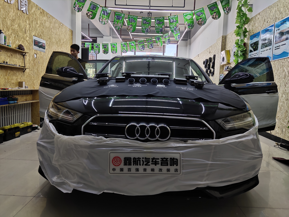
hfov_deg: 69.4
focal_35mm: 25
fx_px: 209
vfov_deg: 54.9
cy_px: 108
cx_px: 144
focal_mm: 4.71
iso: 205
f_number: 1.8
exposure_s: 1/100
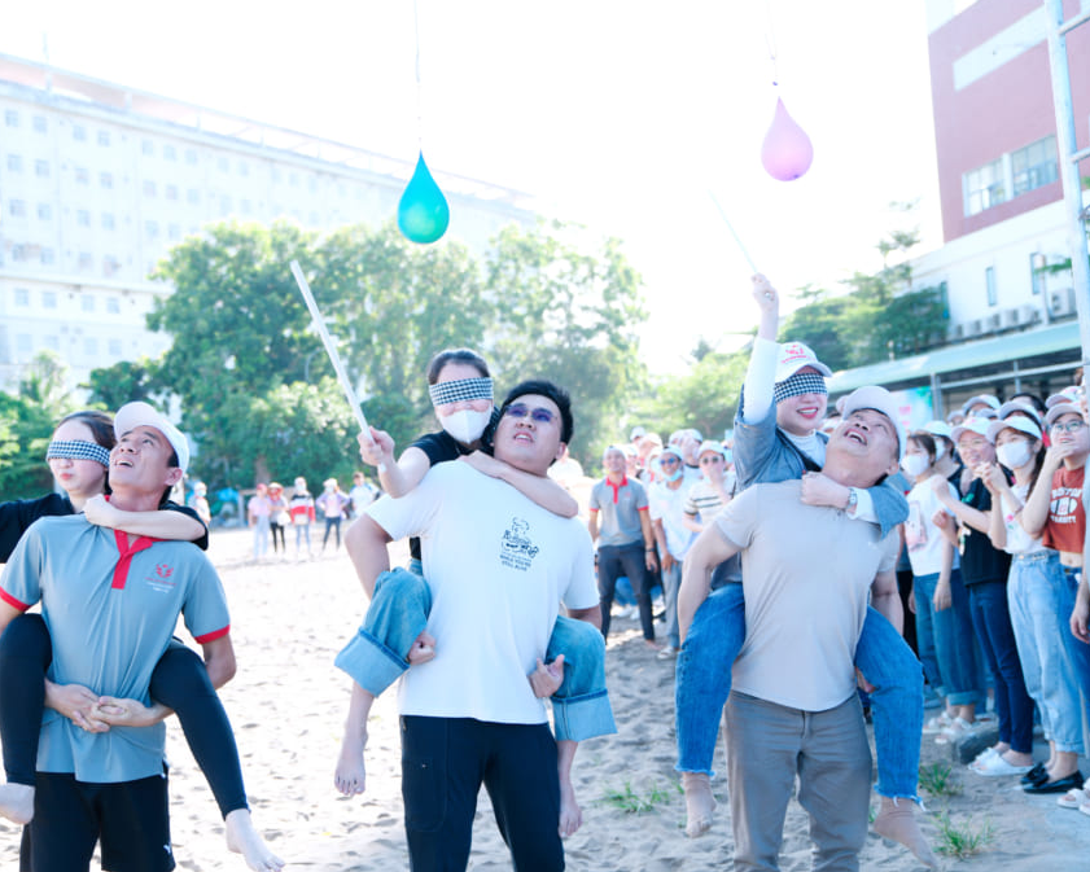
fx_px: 1291
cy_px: 435
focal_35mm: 40
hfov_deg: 45.7
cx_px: 474
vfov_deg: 37.3
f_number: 2.8
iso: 100
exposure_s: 1/320
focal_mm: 35
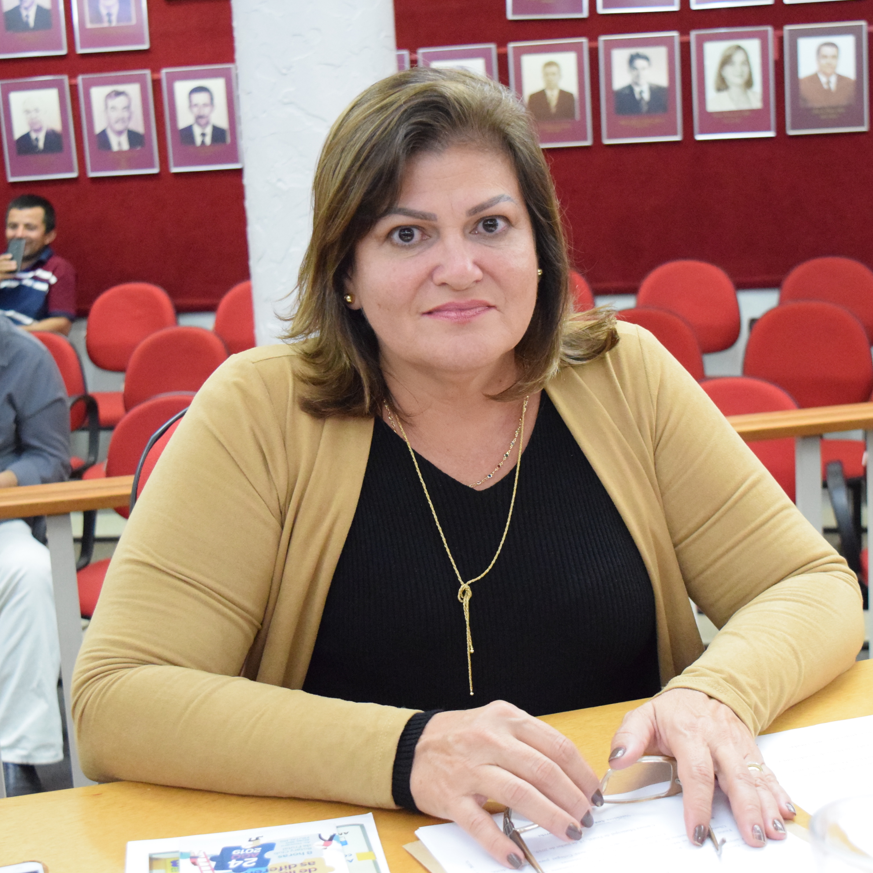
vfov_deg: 31.6
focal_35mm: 54
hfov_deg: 31.6
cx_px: 497
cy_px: 434
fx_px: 1541
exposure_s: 1/125
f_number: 5.6
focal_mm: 28
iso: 6400
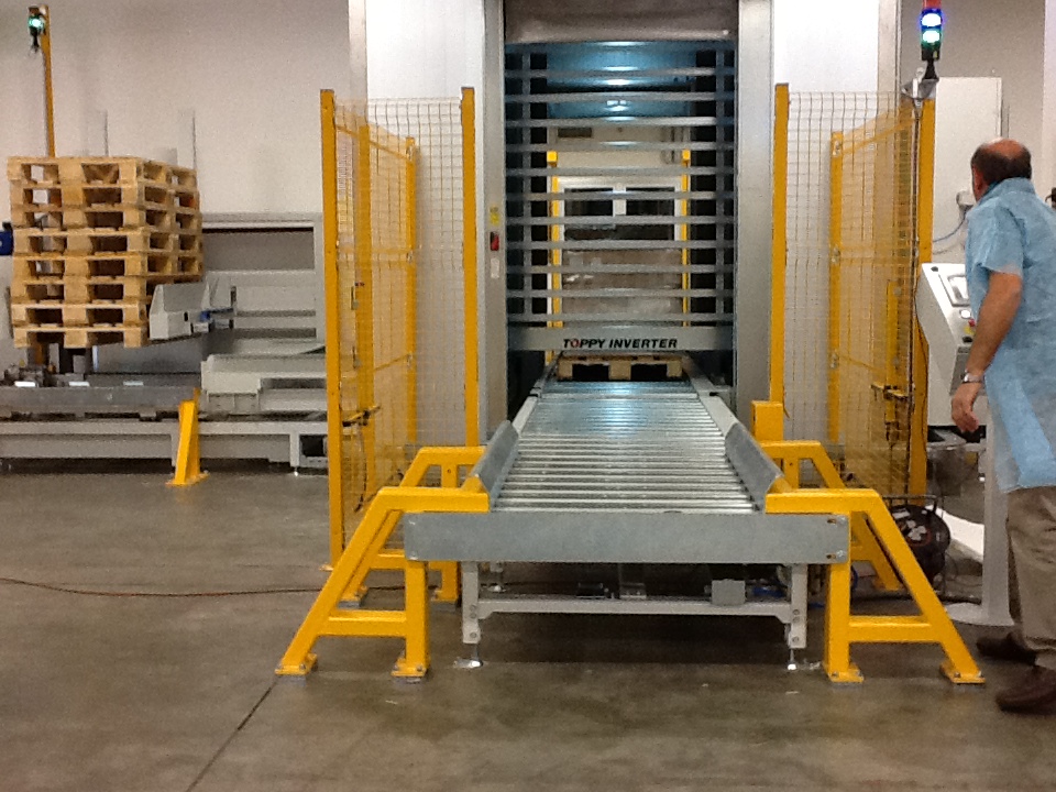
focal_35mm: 44
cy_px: 396
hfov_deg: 42.9
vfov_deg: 32.9
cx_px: 528
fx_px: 1342
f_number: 2.4
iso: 125
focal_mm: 2.03
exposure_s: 1/30
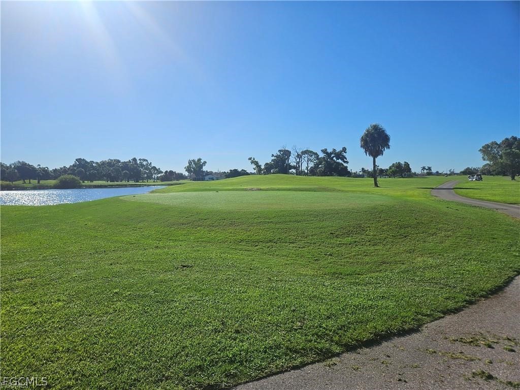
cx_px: 260
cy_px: 195
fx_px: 346
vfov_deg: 58.9
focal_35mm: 23
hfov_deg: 73.9
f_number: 1.8
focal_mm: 5.4
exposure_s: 1/4456
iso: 25
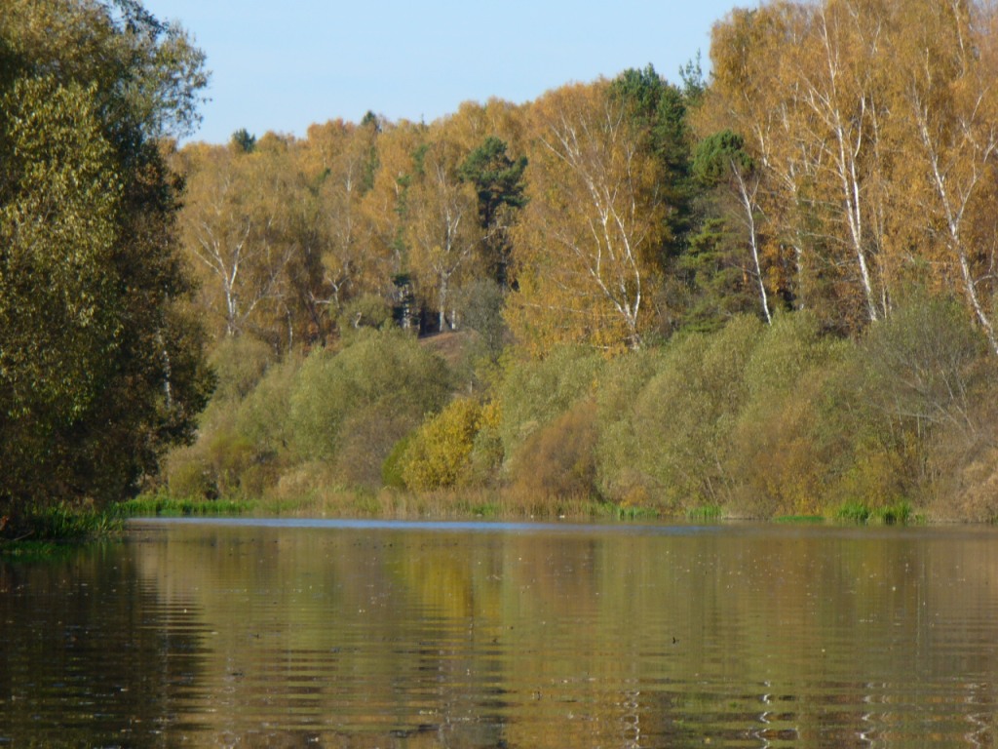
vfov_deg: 6.7
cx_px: 499
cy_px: 374
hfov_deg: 8.9
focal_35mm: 222
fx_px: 6400
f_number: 4.5
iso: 80
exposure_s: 1/400
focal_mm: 36.6
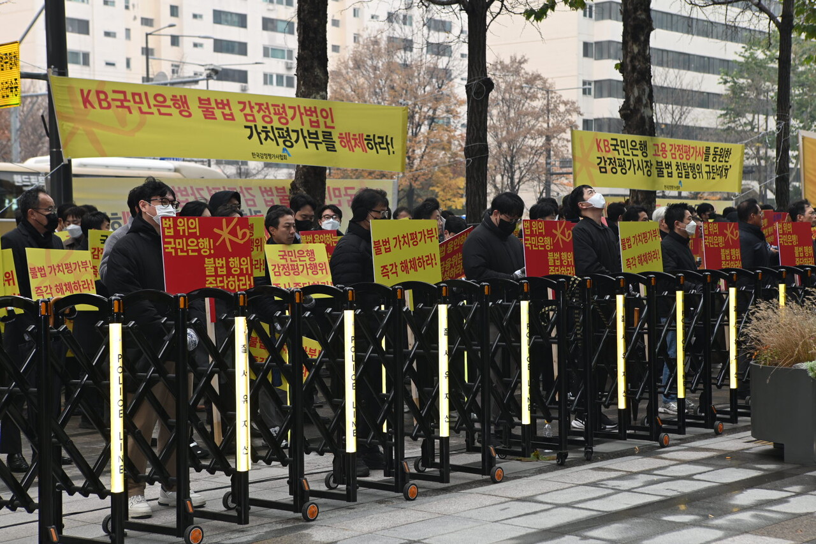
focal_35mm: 64
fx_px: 1450
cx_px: 408
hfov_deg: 31.4
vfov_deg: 21.2
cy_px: 272
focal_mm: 64
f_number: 4.5
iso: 200
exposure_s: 1/125
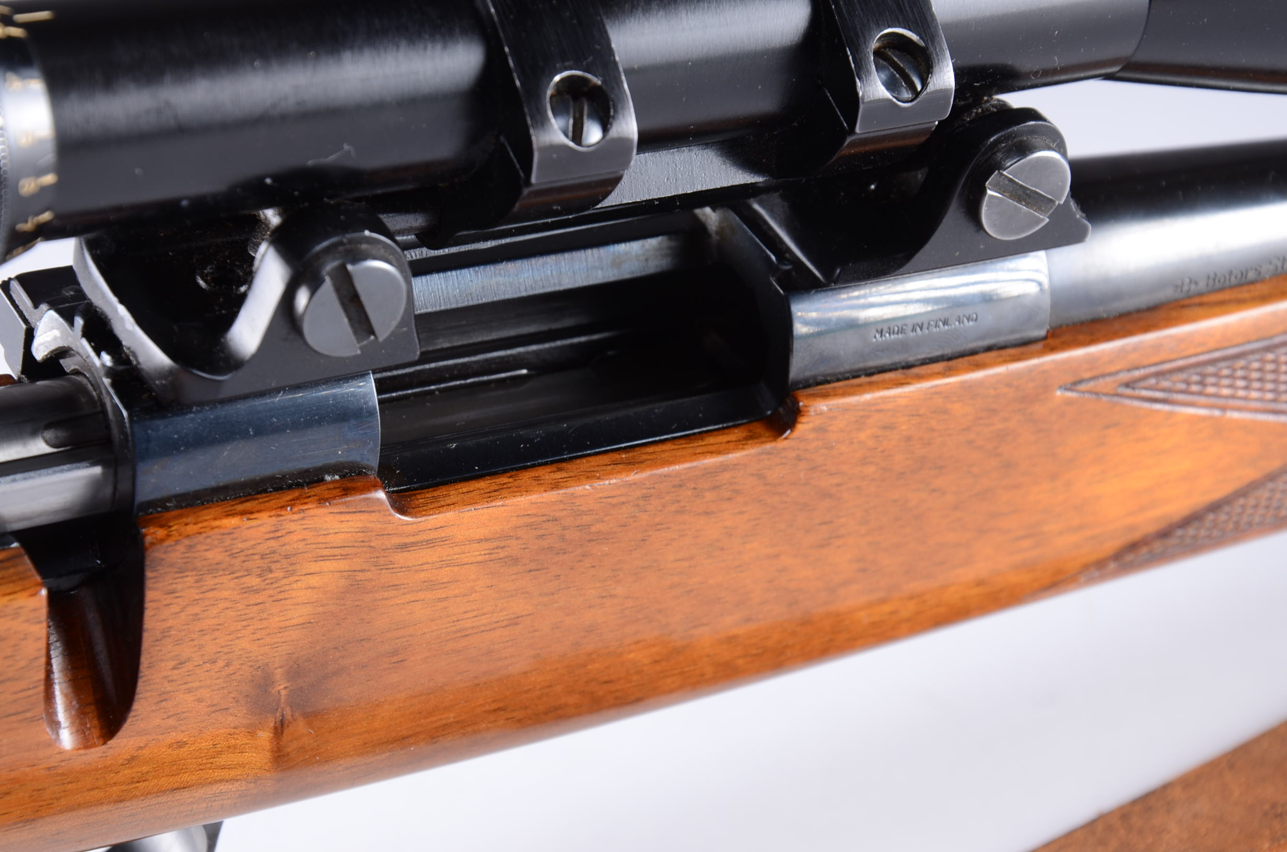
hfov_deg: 16.1
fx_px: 4549
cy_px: 426
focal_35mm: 128
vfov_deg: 10.7
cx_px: 644
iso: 160
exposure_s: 1/100
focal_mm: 85
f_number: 10
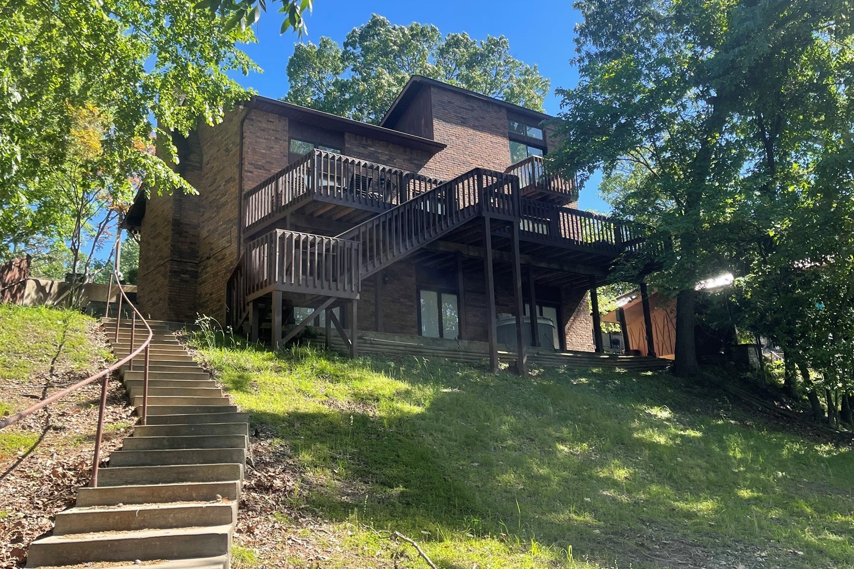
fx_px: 807
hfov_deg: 55.8
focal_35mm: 34
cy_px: 214
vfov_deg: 38.7
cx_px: 426
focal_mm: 5.1
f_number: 1.6
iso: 32
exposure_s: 1/916
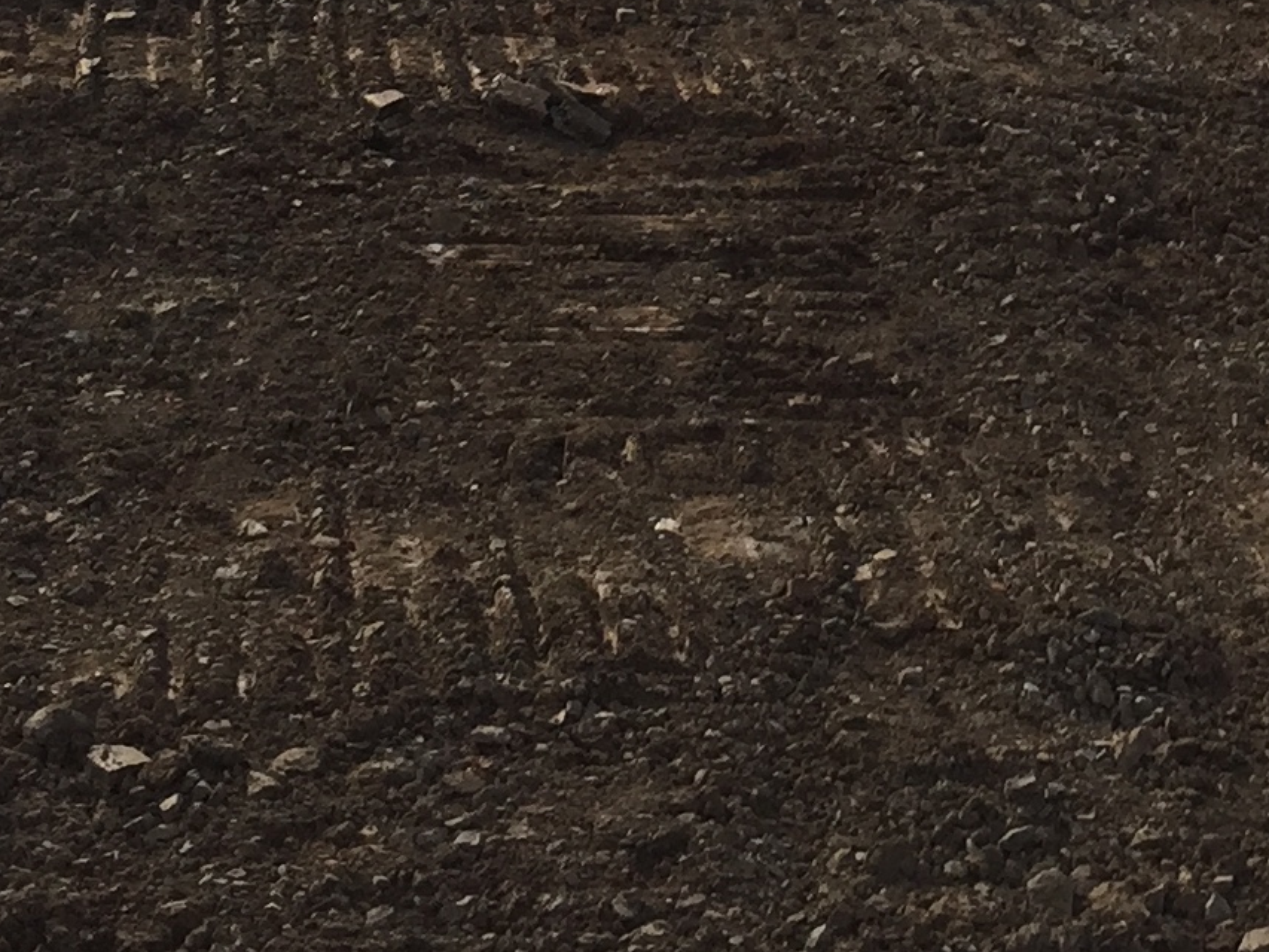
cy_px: -531
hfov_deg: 17.3
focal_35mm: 111
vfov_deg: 12.6
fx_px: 4070
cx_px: 1260
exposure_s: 1/3968
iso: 32
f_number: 2.2
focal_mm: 4.15
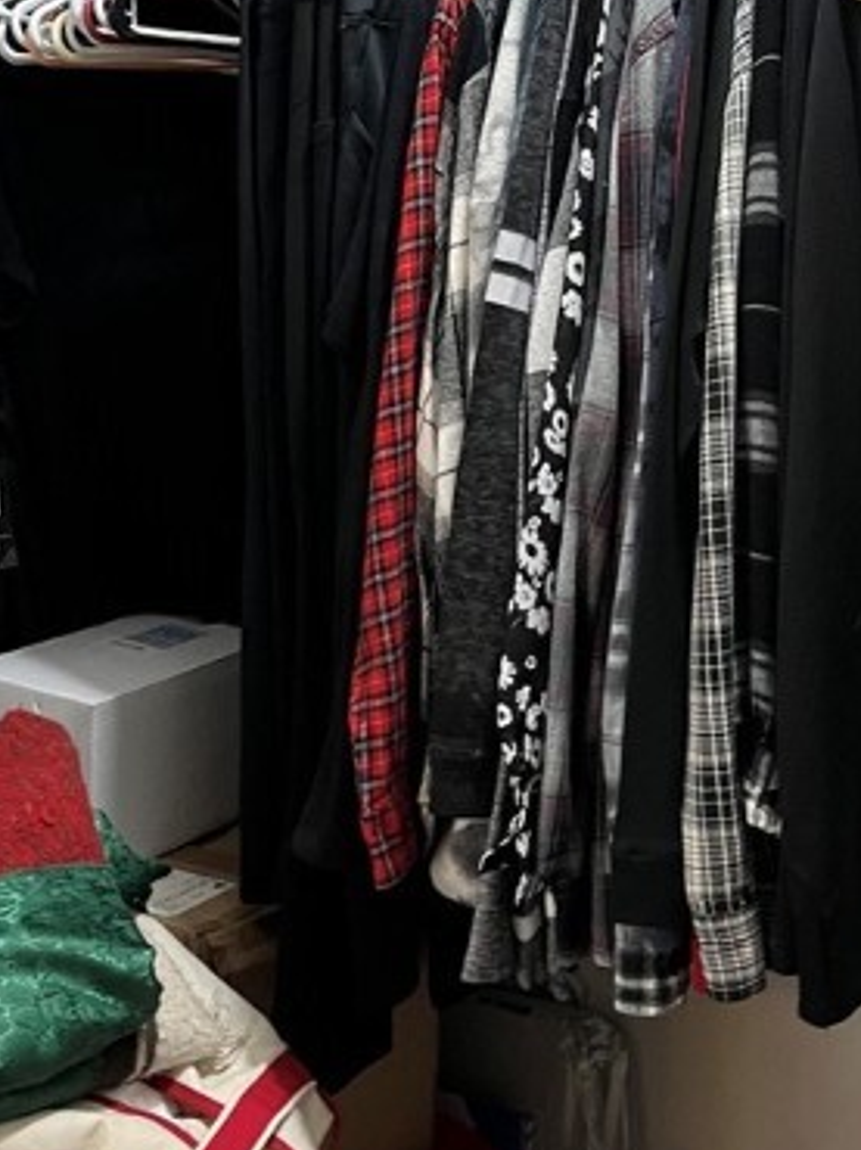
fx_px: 1793
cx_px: 392
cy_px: 351
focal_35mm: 54
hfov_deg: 27.0
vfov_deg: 35.1
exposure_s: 1/40
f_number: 1.6
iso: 400
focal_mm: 5.1
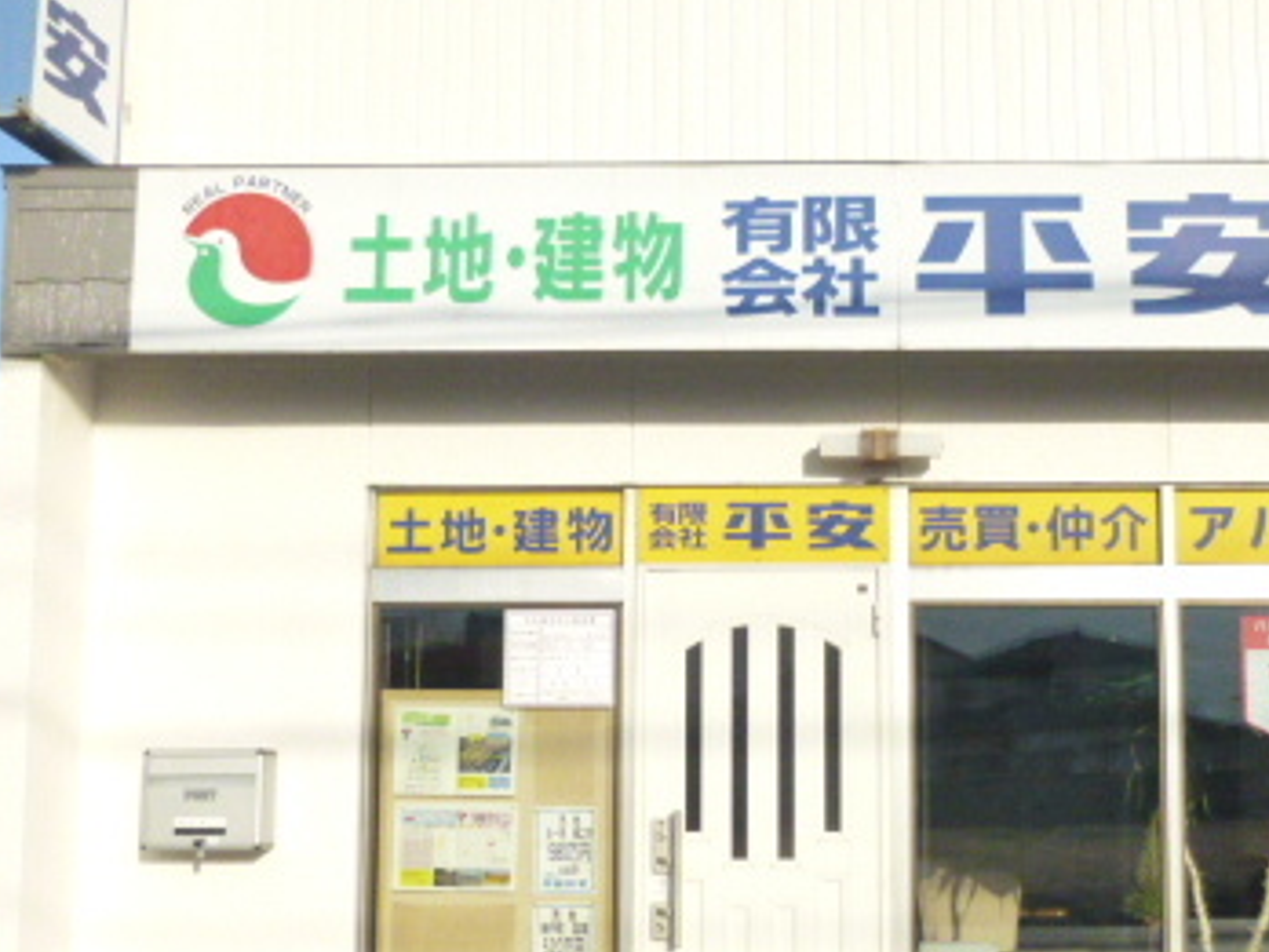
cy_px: 558
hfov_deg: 40.8
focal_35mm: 46
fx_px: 1686
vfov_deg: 31.5
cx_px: 839
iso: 1600
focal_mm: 4.5
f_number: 9
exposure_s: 1/1600
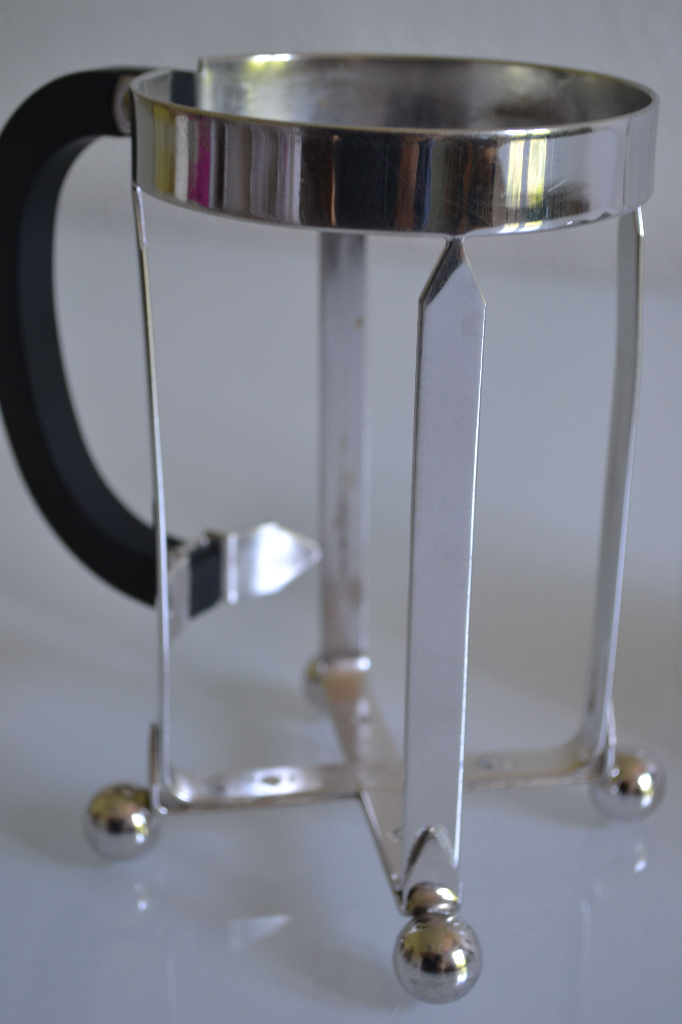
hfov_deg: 22.6
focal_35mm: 60
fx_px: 1705
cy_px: 512
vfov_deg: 33.4
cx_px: 341
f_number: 5.3
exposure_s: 1/30
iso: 400
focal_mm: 40
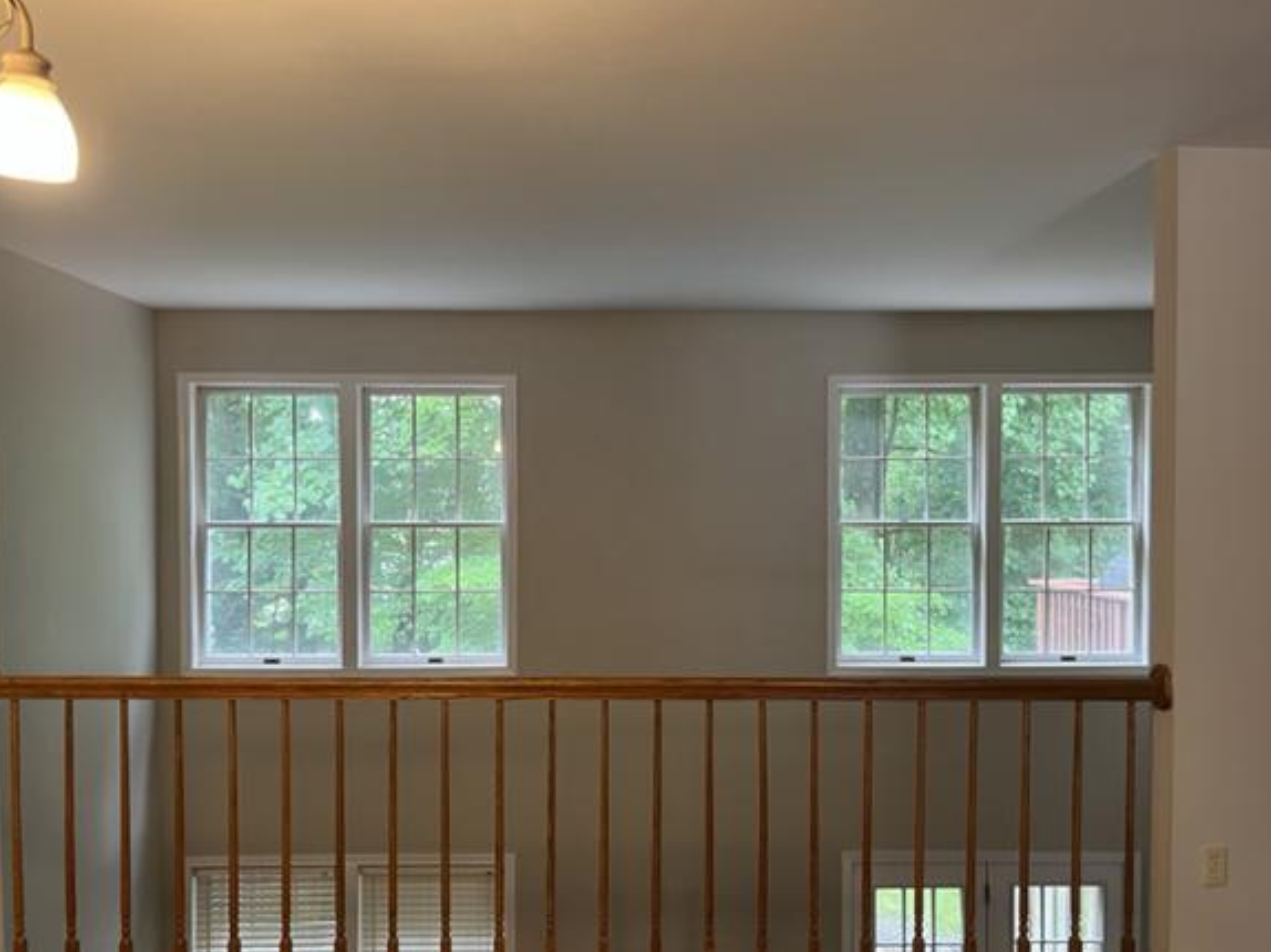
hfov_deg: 61.7
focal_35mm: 29
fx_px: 1064
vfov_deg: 48.1
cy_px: 522
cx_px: 629
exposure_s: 1/60
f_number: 1.6
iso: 200
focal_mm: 5.1
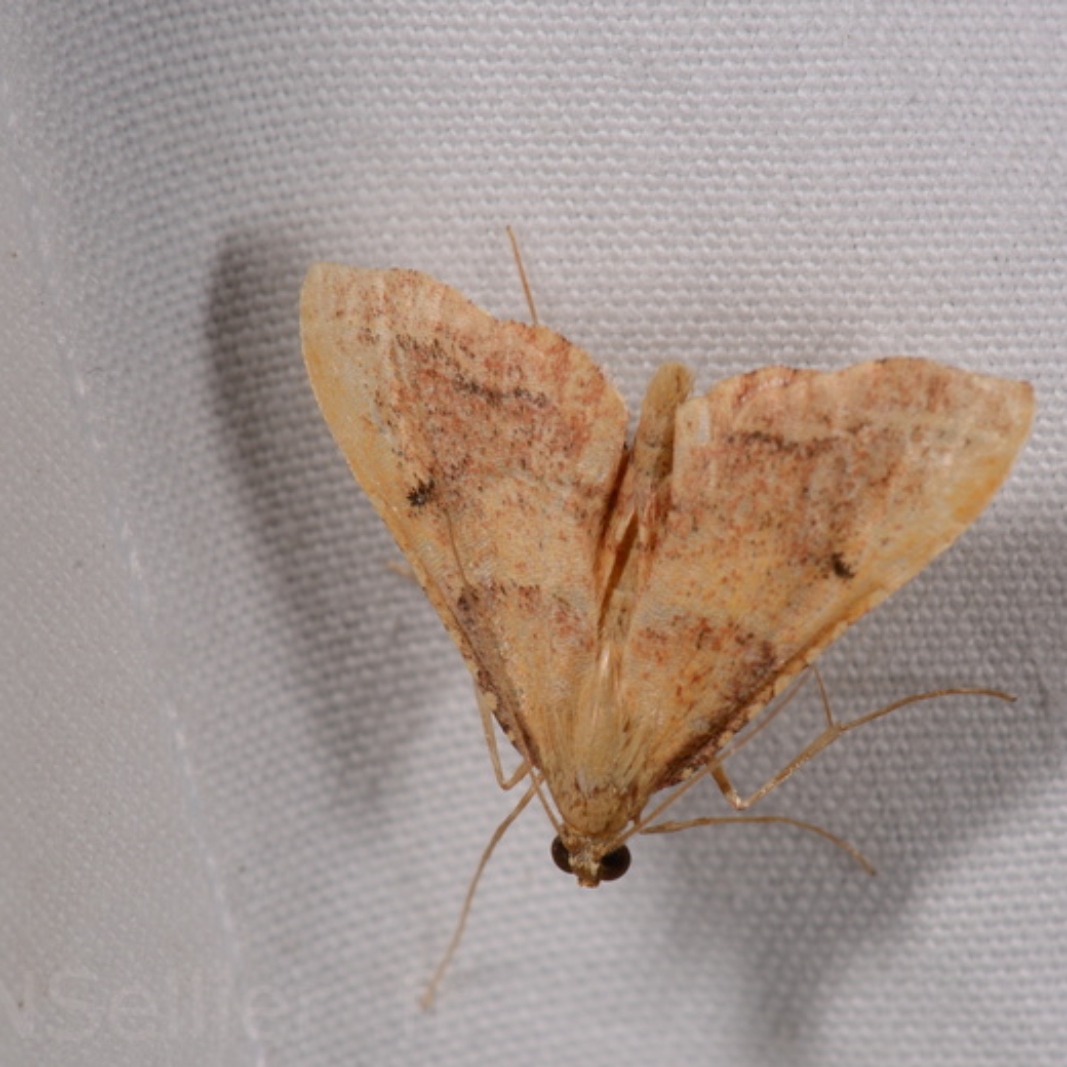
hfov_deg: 10.6
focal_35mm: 165
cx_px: 634
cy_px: 531
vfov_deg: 10.6
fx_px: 5742
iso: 100
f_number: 25
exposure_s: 1/60
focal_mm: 85
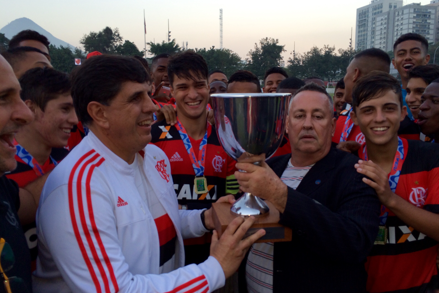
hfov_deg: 60.3
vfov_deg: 42.3
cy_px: 143
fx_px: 378
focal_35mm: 31
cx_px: 221
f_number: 2.2
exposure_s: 1/64
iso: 32
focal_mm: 4.15
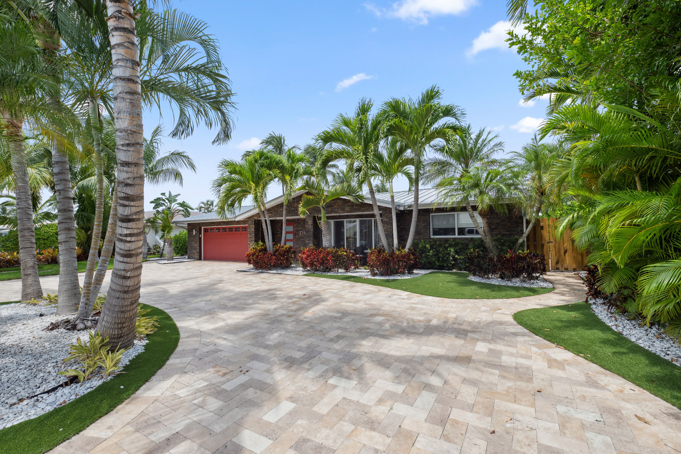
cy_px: 227
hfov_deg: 96.7
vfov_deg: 73.7
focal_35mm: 16
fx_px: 303
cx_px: 340
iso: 250
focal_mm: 16
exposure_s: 1/640
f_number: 7.1
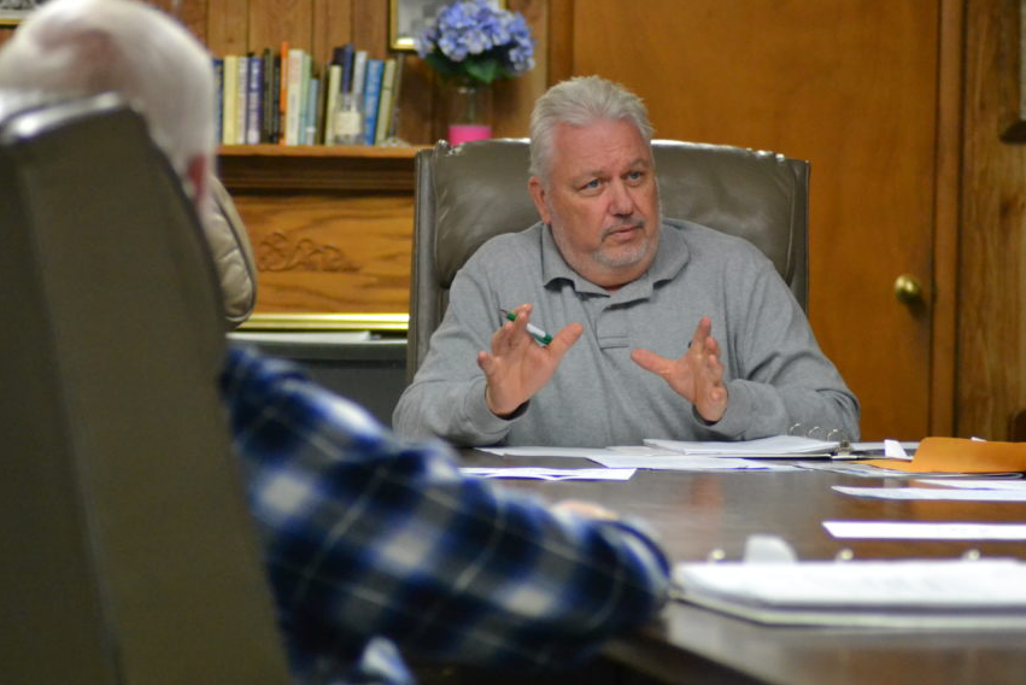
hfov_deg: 9.1
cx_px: 476
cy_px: 366
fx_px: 6431
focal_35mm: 226
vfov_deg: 6.1
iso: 3200
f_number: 4.2
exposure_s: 1/160
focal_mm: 125
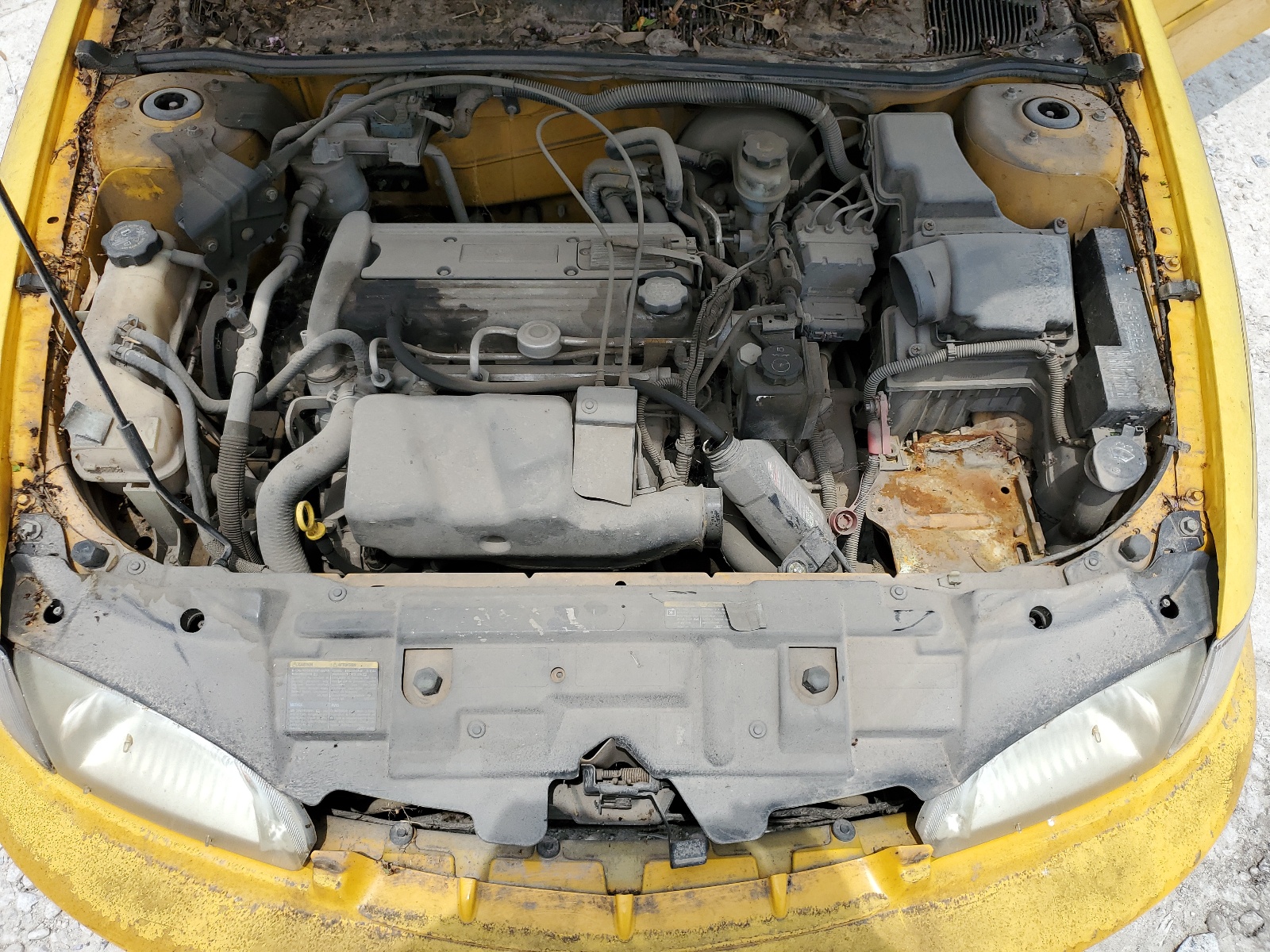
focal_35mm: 26
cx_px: 635
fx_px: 954
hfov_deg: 67.3
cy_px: 476
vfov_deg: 53.1
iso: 50
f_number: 1.5
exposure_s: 1/3333
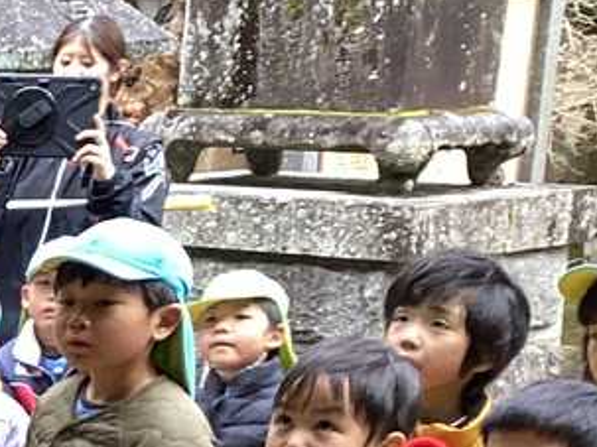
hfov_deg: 12.9
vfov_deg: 10.9
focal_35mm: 131
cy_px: 652
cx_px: -627
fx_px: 2258
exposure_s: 1/60
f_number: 2.4
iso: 80
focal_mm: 3.3
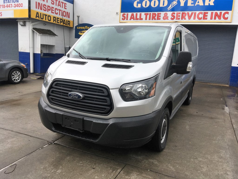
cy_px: 90
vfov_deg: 48.2
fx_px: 199
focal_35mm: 29
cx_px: 119
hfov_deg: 61.7
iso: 25
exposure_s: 1/427
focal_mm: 4.15
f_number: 2.2
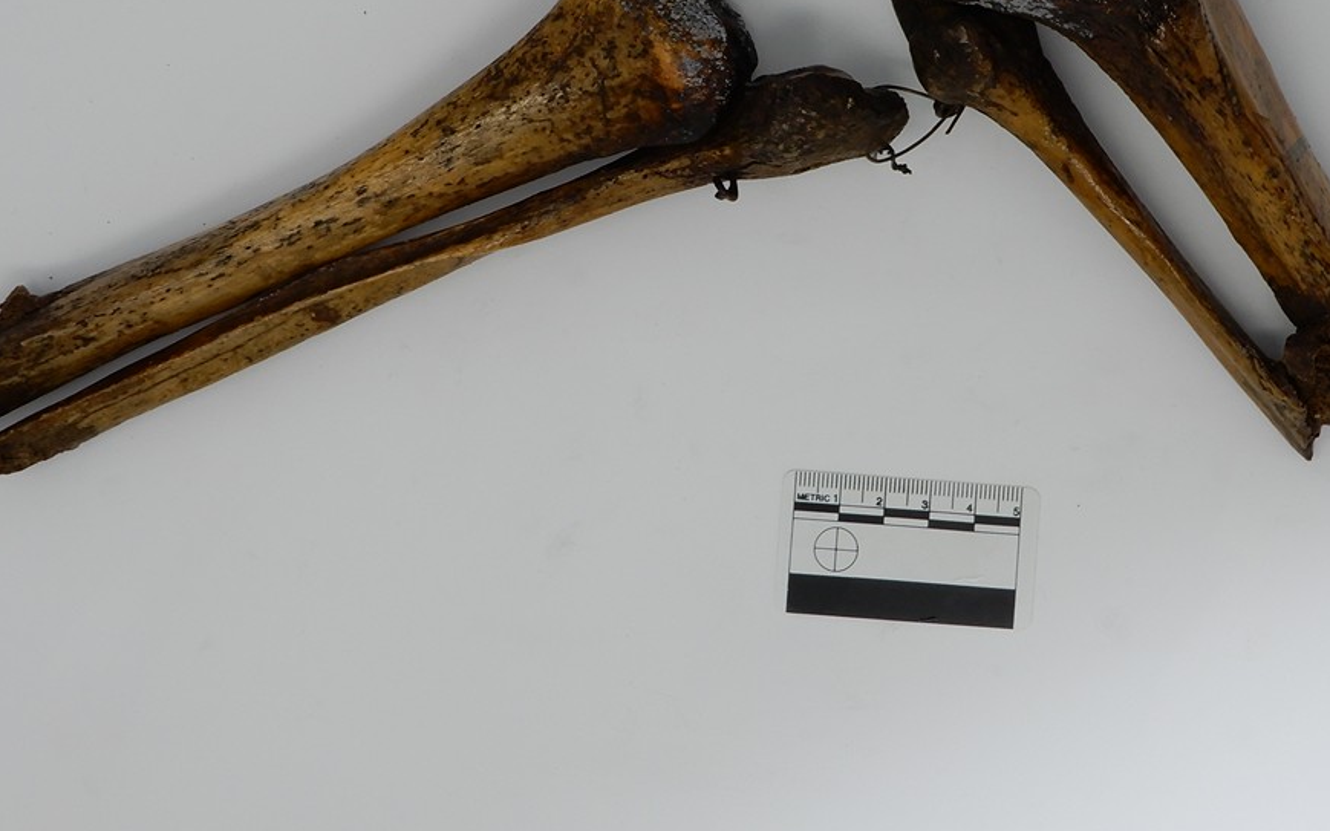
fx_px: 2863
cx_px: 819
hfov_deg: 26.1
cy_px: 196
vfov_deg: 16.4
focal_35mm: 79
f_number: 6.3
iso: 80
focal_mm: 8.9
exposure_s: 1/60
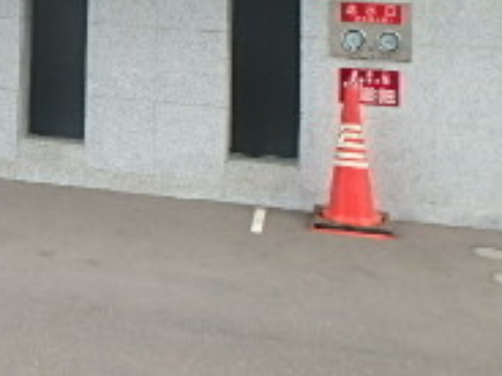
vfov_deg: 18.1
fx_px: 1059
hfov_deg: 25.4
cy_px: -180
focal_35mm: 73
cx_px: 5
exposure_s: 1/125
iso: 125
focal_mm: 3.7
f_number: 3.5
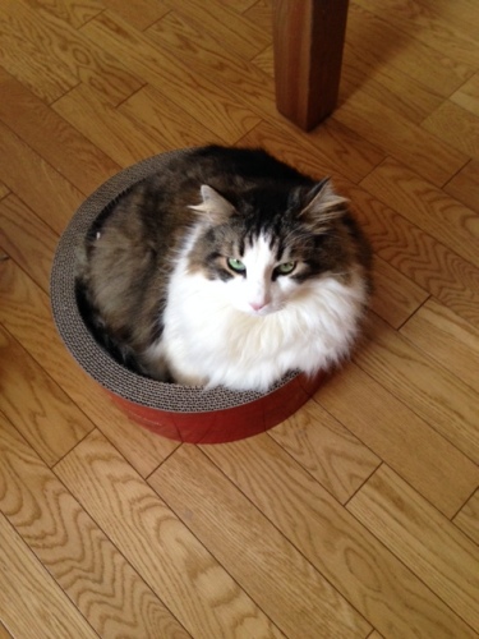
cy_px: 320
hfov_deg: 42.9
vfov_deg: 55.4
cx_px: 240
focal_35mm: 33
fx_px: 609
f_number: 2.4
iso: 200
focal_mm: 4.12
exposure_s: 1/20
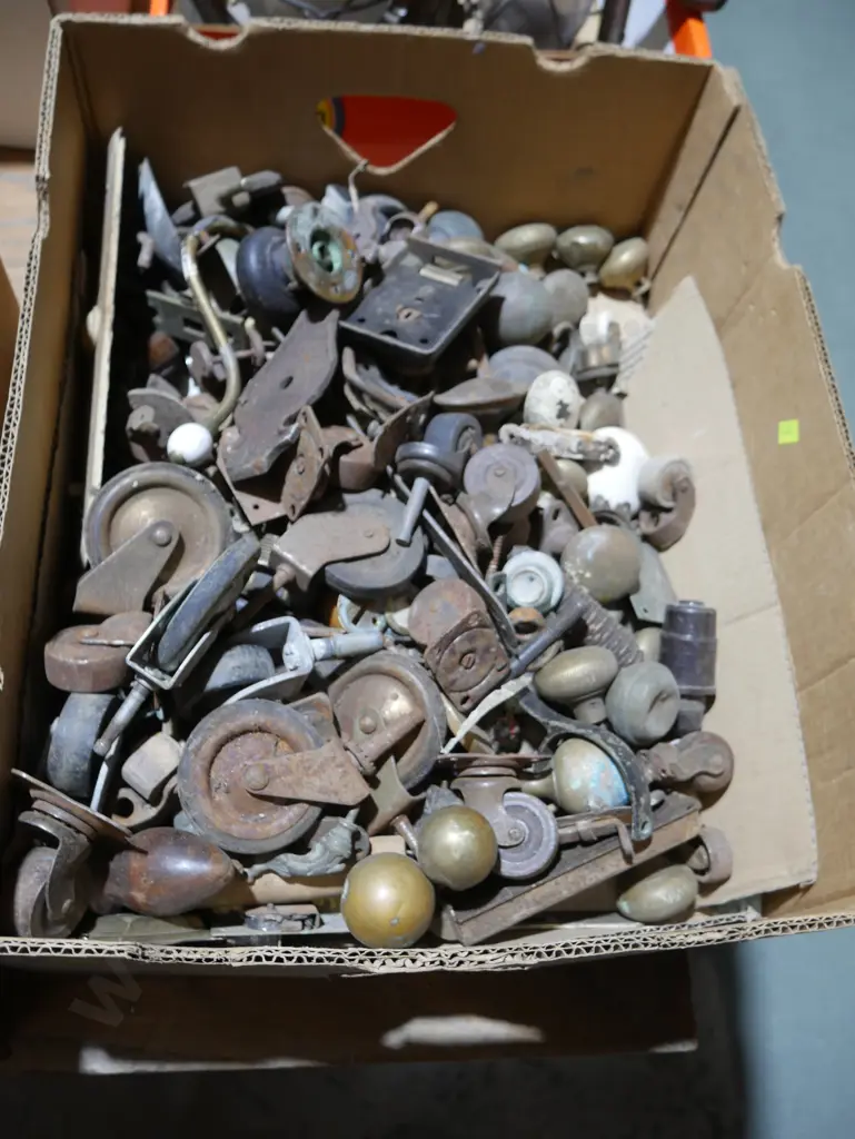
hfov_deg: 46.8
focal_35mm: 30
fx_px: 987
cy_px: 570
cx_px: 428
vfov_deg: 59.9
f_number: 3.6
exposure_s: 1/60
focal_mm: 15
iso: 500
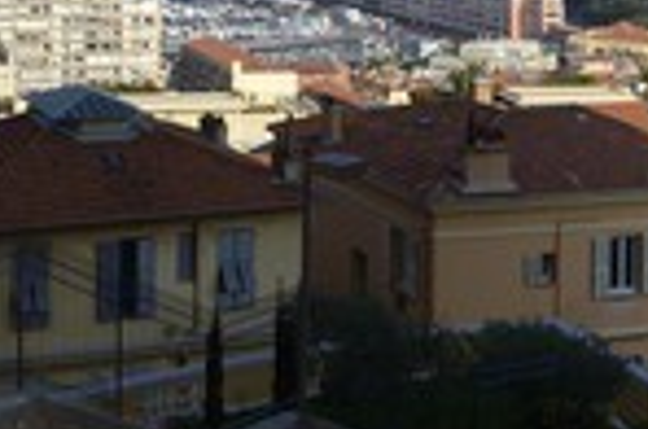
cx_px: 61
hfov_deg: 21.9
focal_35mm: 91
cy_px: -144
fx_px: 1634
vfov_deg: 14.3
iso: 200
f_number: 13
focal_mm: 32
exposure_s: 1/200
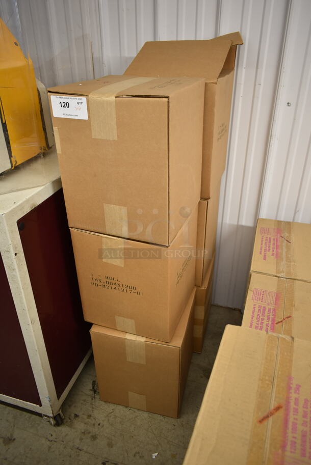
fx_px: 349
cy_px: 232
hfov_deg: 48.0
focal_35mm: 27
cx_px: 156
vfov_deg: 67.3
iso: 450
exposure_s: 1/30
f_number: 3.5
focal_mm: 18
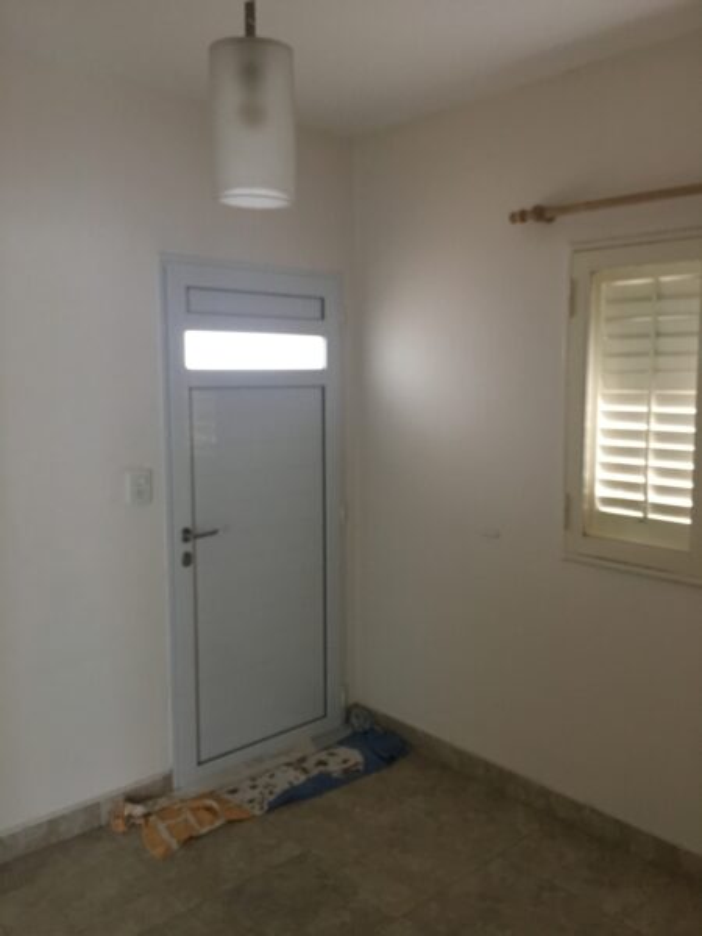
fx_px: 784
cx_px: 351
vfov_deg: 61.7
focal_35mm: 29
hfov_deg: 48.2
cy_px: 468
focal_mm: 4.15
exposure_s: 1/8
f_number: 2.2
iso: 160
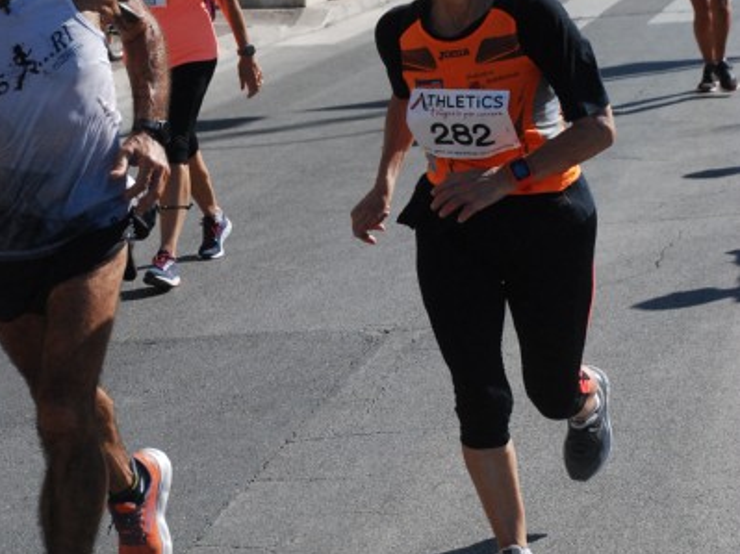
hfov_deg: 15.6
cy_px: 272
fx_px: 2693
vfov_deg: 11.8
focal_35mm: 126
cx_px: 368
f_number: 8
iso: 1000
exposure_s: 1/2000
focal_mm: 58
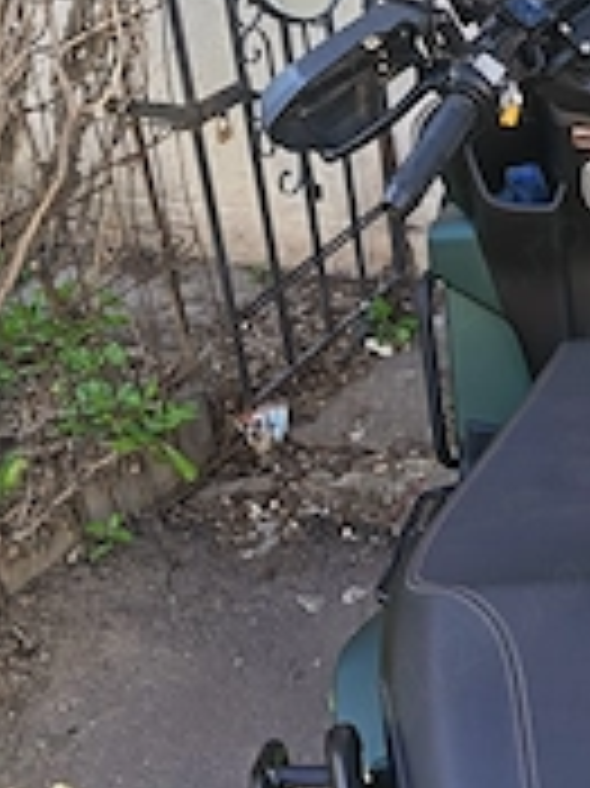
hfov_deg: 25.2
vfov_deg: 35.0
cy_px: 396
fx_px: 1251
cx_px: 599
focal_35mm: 55
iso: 206
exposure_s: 1/100
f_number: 1.75
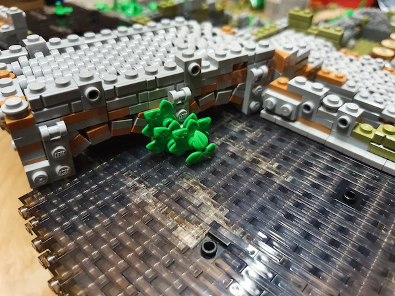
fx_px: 297
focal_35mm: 26
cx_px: 198
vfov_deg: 53.1
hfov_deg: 67.3
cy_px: 148
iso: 400
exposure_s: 1/50
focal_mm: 4.32
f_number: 1.5
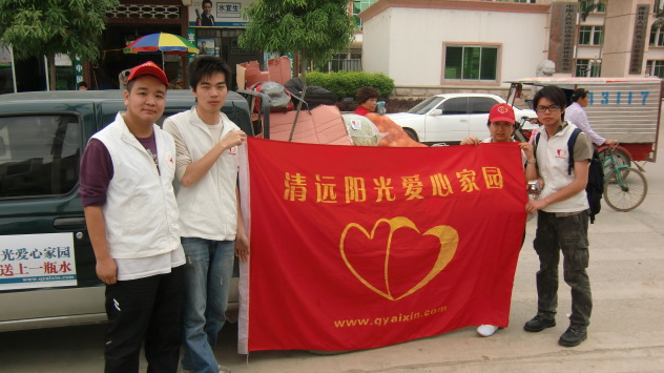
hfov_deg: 61.0
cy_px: 208
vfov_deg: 36.6
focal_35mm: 32
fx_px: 563
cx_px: 330
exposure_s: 1/200
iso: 64
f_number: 3.5
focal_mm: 5.2
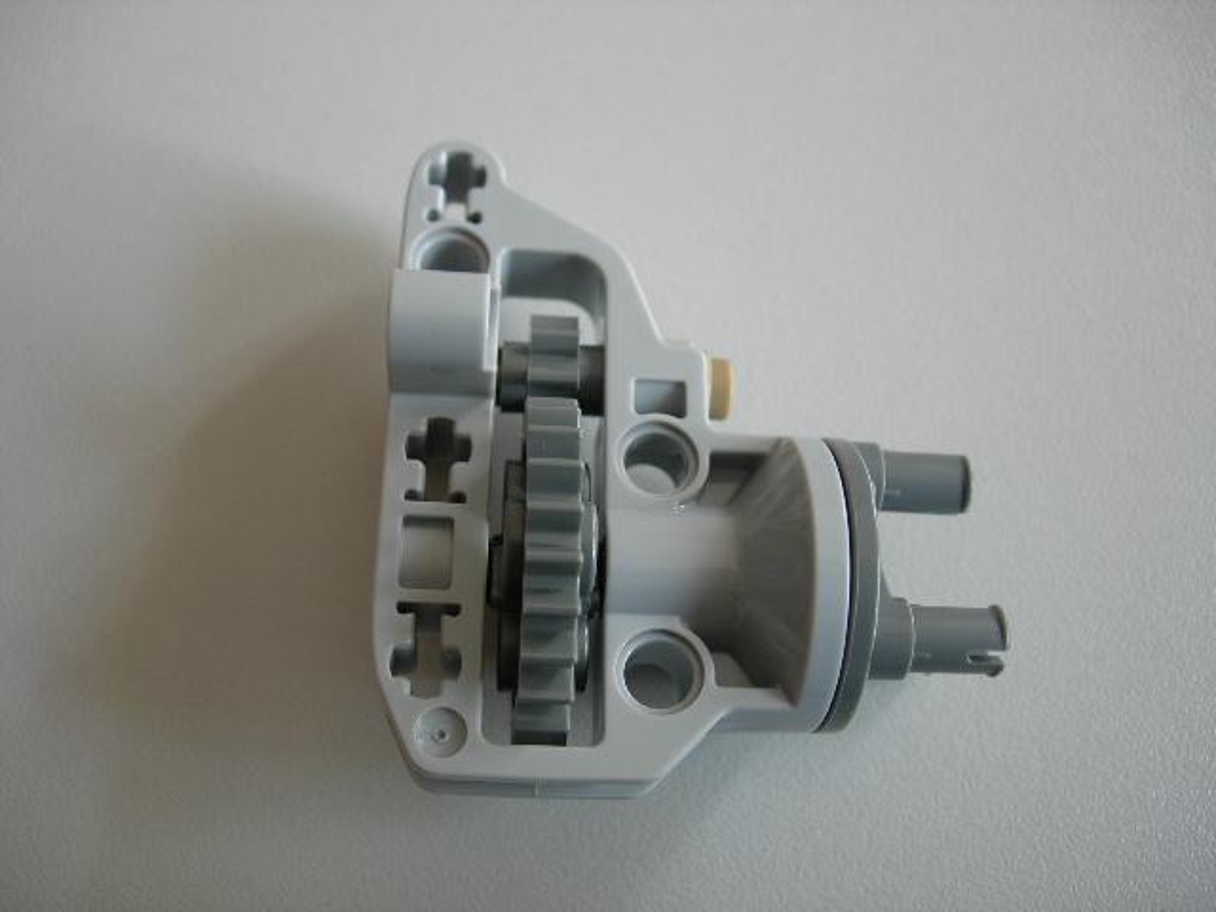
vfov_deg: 37.7
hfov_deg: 49.0
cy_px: 456
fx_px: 1335
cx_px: 608
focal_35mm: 38
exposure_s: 1/11.5
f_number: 2.8
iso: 64
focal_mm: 7.8
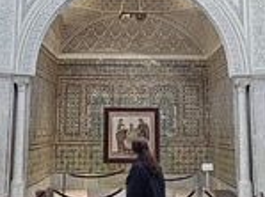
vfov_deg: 20.3
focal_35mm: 70
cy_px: 0
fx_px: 535
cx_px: 128
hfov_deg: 27.8
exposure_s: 1/40
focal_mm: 2.2
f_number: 2.2
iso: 400
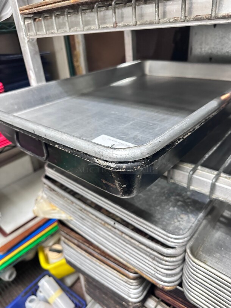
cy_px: 154
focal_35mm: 24
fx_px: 213
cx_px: 116
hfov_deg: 56.8
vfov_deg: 71.6
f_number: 1.78
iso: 500
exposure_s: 1/60
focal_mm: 6.86
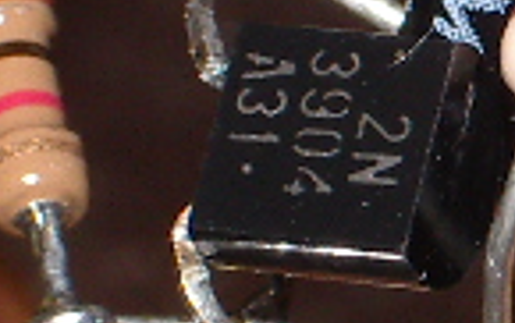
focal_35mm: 532
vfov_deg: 2.5
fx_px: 7476
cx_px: 749
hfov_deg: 3.9
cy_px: 124
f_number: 9
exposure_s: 1/125
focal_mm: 17.4
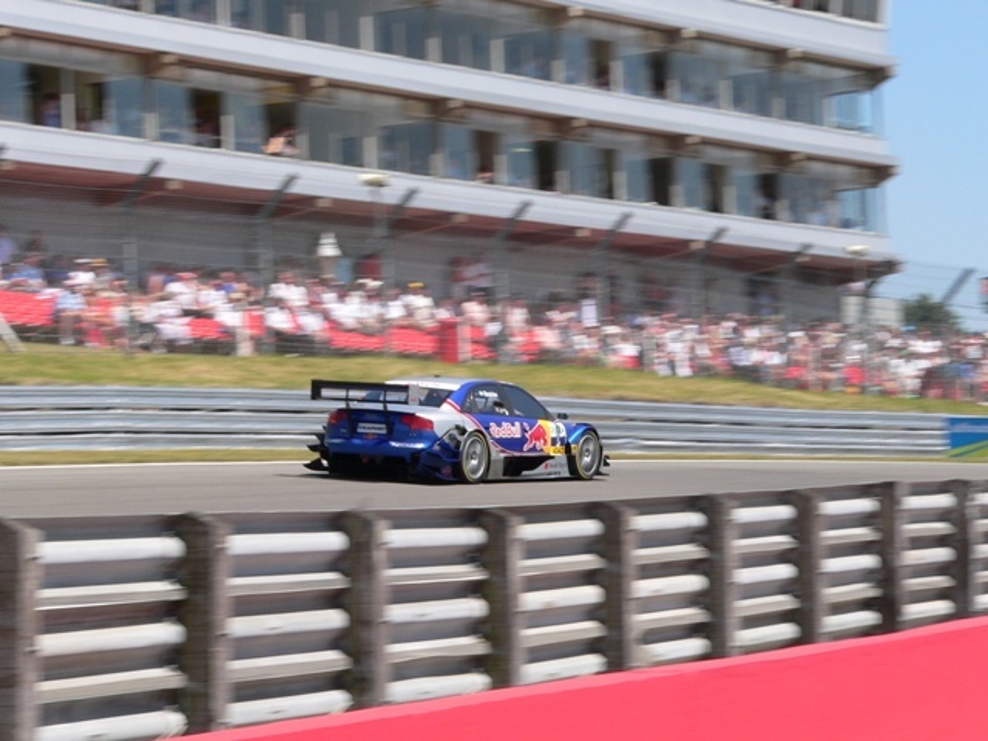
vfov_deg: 13.6
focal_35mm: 109
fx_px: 3111
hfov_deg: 18.0
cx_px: 494
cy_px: 370
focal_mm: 18.2
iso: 80
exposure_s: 1/160
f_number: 8
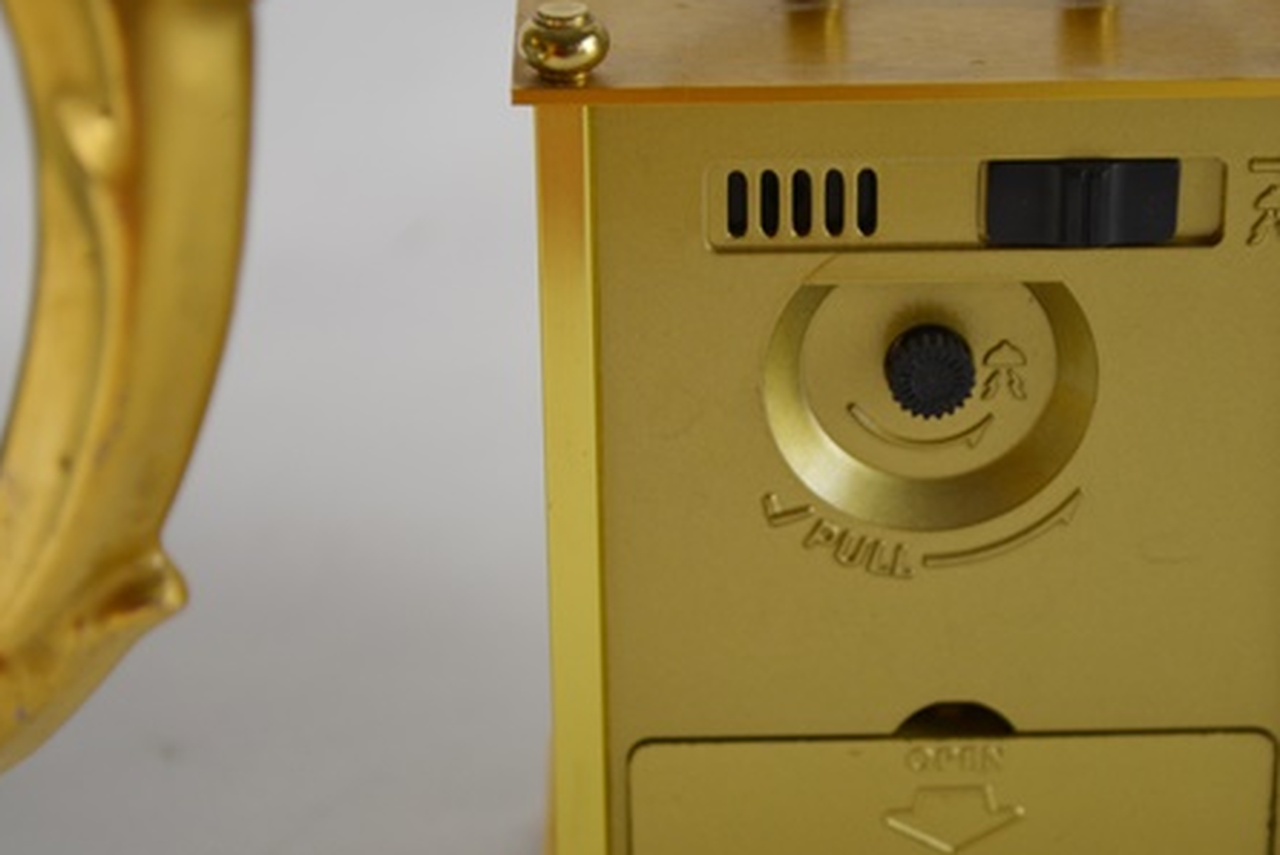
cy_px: 495
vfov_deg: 14.1
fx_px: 3450
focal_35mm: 97
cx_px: 854
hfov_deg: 20.9
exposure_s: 1/125
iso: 360
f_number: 5.6
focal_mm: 48
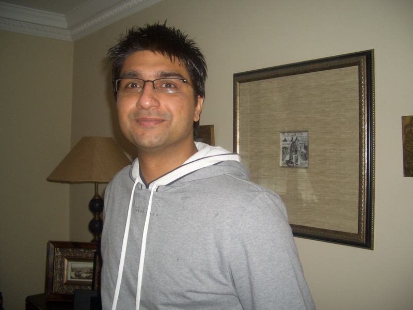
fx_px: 418
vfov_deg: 40.7
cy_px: 155
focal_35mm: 35
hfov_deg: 52.6
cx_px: 206
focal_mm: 5.8
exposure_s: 1/60
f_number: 2.6
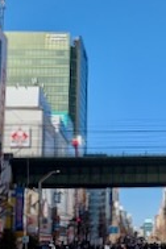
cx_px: 149
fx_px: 456
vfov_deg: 30.4
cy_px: 157
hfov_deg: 20.2
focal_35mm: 66
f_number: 1.89
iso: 53
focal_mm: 5.43
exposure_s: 1/3745
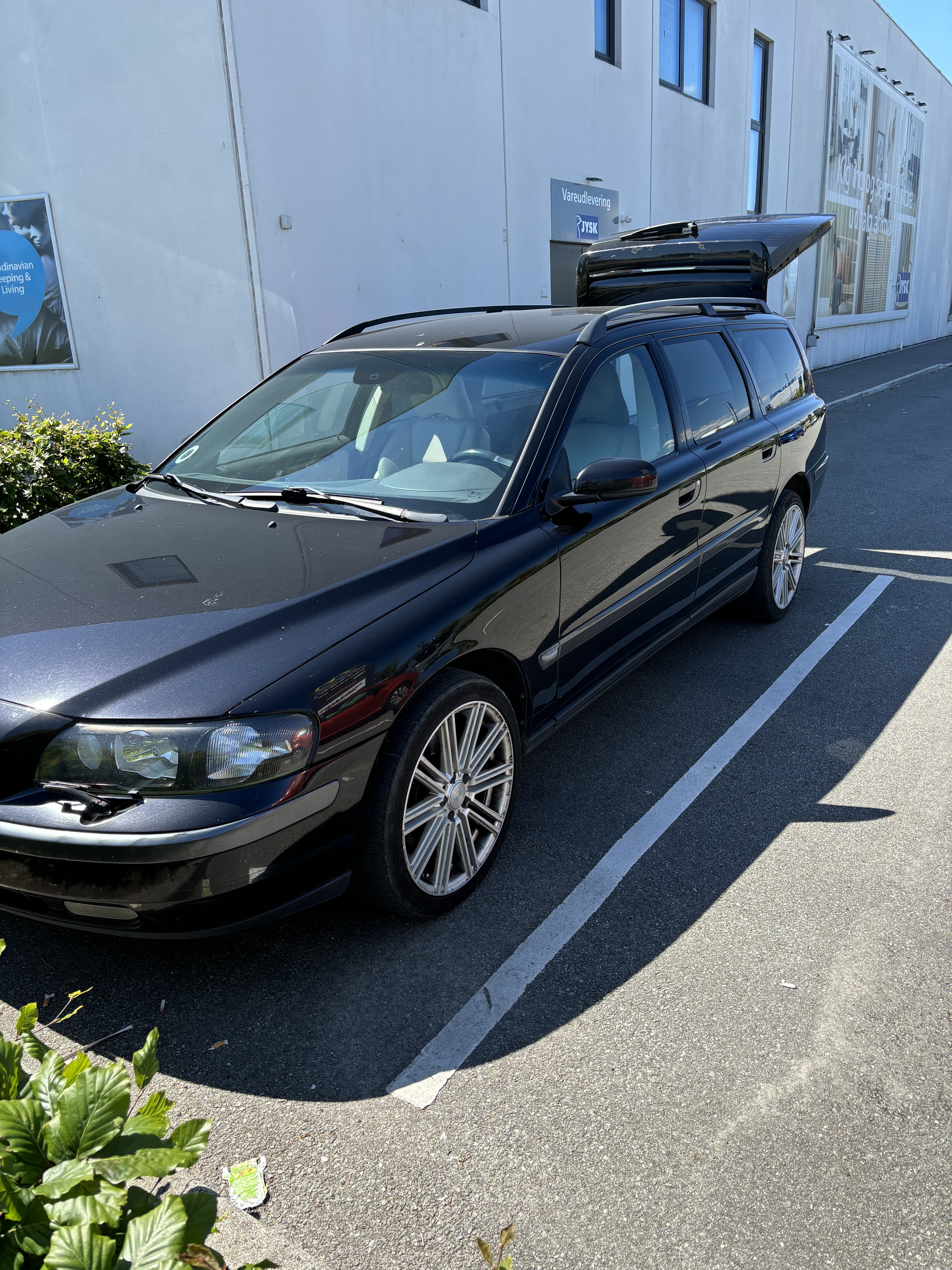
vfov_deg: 67.3
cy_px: 635
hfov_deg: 53.1
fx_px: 953
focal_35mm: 26
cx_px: 476
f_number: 1.6
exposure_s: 1/935
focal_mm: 5.96
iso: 50
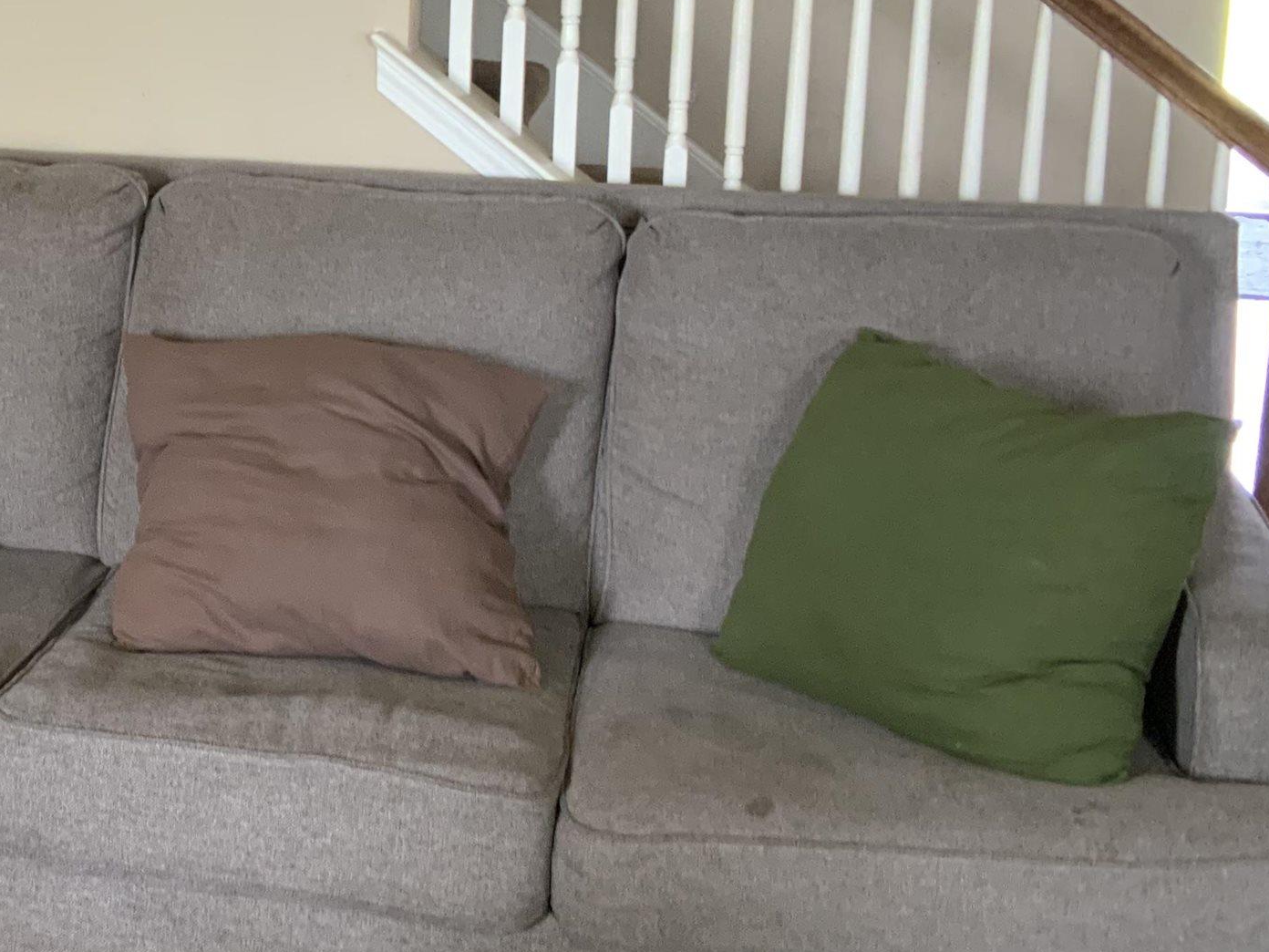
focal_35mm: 64
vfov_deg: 22.7
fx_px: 2346
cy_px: 219
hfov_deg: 28.9
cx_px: 98
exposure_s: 1/60
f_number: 1.8
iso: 160
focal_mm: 3
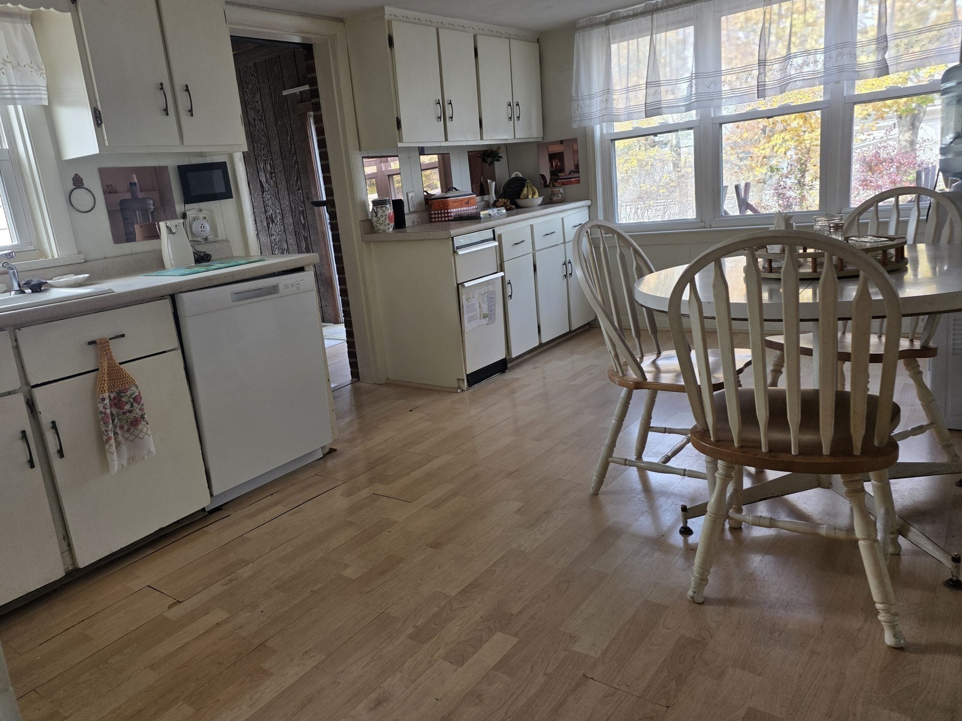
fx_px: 695
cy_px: 343
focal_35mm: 25
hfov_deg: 69.3
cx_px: 441
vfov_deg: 54.9
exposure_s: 1/180
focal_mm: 6.25
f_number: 1.7
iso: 50
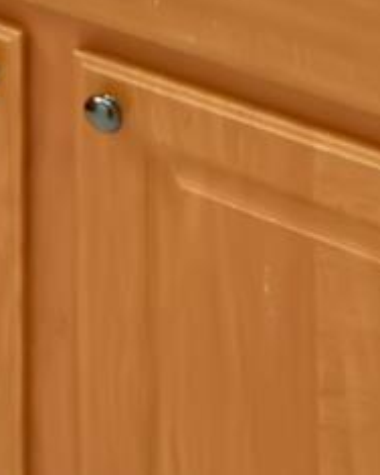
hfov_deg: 9.6
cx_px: -932
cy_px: -524
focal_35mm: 96
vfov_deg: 15.3
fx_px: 1350
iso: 100
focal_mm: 10
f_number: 3.5
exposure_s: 1/5
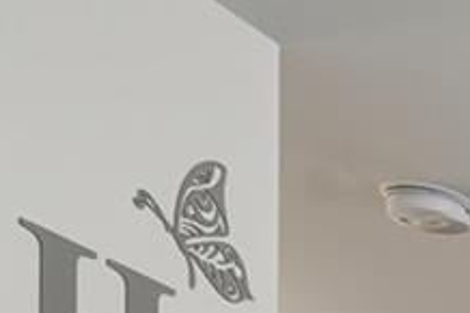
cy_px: 909
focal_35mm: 125
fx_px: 1631
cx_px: 1511
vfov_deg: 9.1
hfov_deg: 10.3
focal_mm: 17
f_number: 8
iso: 100
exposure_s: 1/10
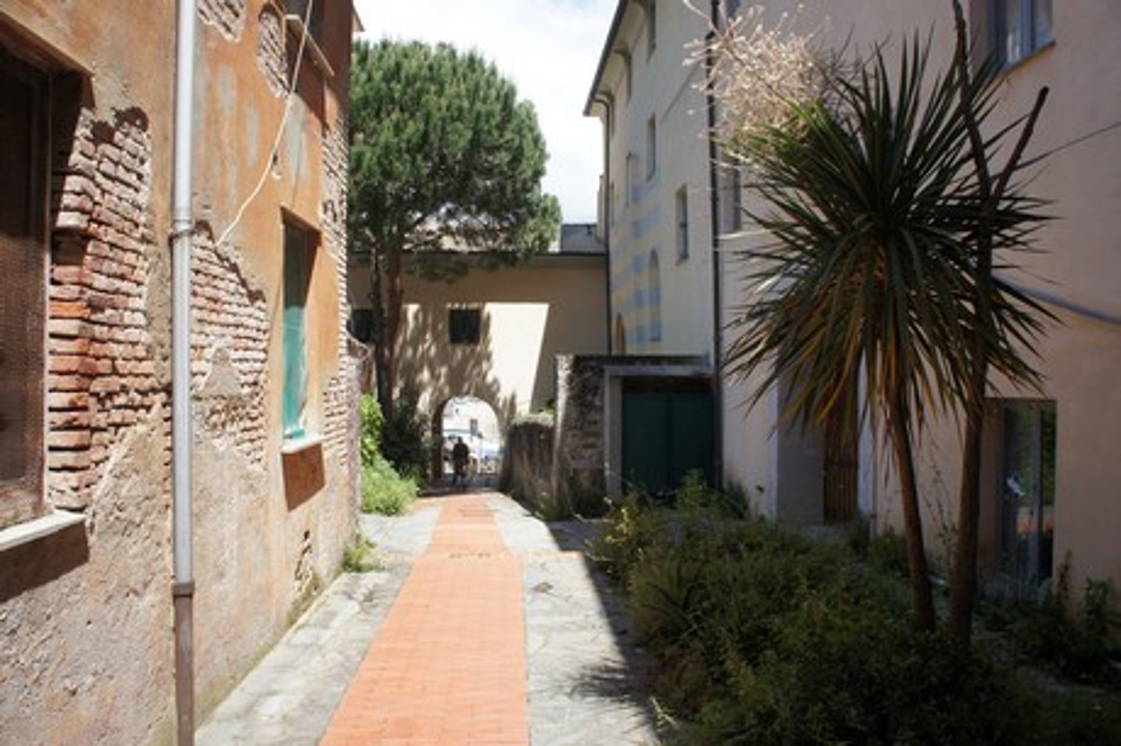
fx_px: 840
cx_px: 560
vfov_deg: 47.9
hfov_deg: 67.4
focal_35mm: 27
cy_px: 373
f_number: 7.1
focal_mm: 18
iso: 200
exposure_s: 1/250
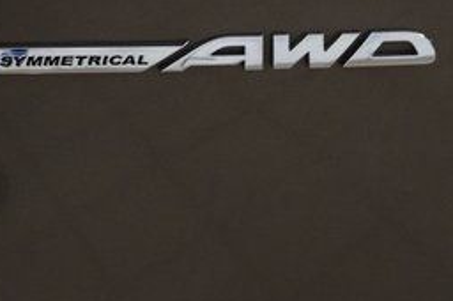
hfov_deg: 7.8
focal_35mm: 263
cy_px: -20
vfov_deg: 5.2
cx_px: 242
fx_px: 3305
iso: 1600
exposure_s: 1/30
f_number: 7.1
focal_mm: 70
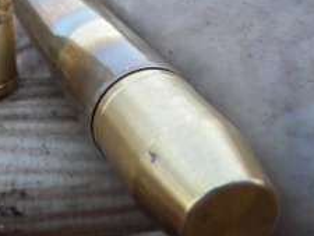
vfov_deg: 25.6
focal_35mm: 56
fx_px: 508
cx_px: -19
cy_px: 45
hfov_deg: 31.1
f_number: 3.2
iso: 400
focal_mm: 4
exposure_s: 1/30
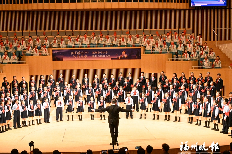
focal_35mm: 56
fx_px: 361
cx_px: 106
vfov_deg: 24.2
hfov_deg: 35.6
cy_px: 77
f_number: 9
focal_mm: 49
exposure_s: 1/640
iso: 25600
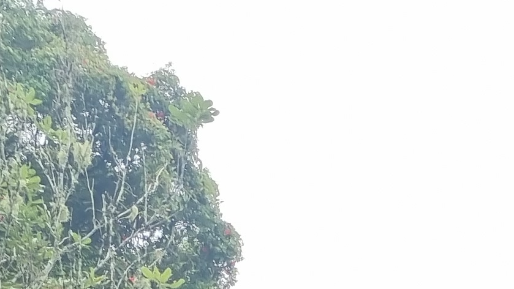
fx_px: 1840
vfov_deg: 7.8
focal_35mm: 135
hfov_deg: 13.9
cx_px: 961
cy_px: 881
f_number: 1.8
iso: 50
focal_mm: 5.4
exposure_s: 1/137
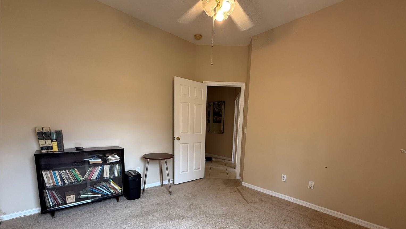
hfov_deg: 99.3
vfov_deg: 65.5
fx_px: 172
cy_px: 151
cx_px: 213
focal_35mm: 16
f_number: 2.2
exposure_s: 1/60
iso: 200
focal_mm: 2.22
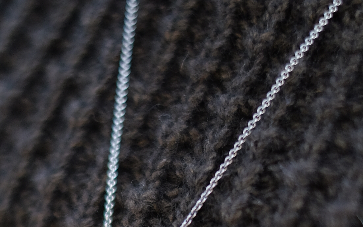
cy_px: 377
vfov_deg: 9.5
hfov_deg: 15.7
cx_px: 79
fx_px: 1306
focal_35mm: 132
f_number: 1.4
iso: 640
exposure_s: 1/4000
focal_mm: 35
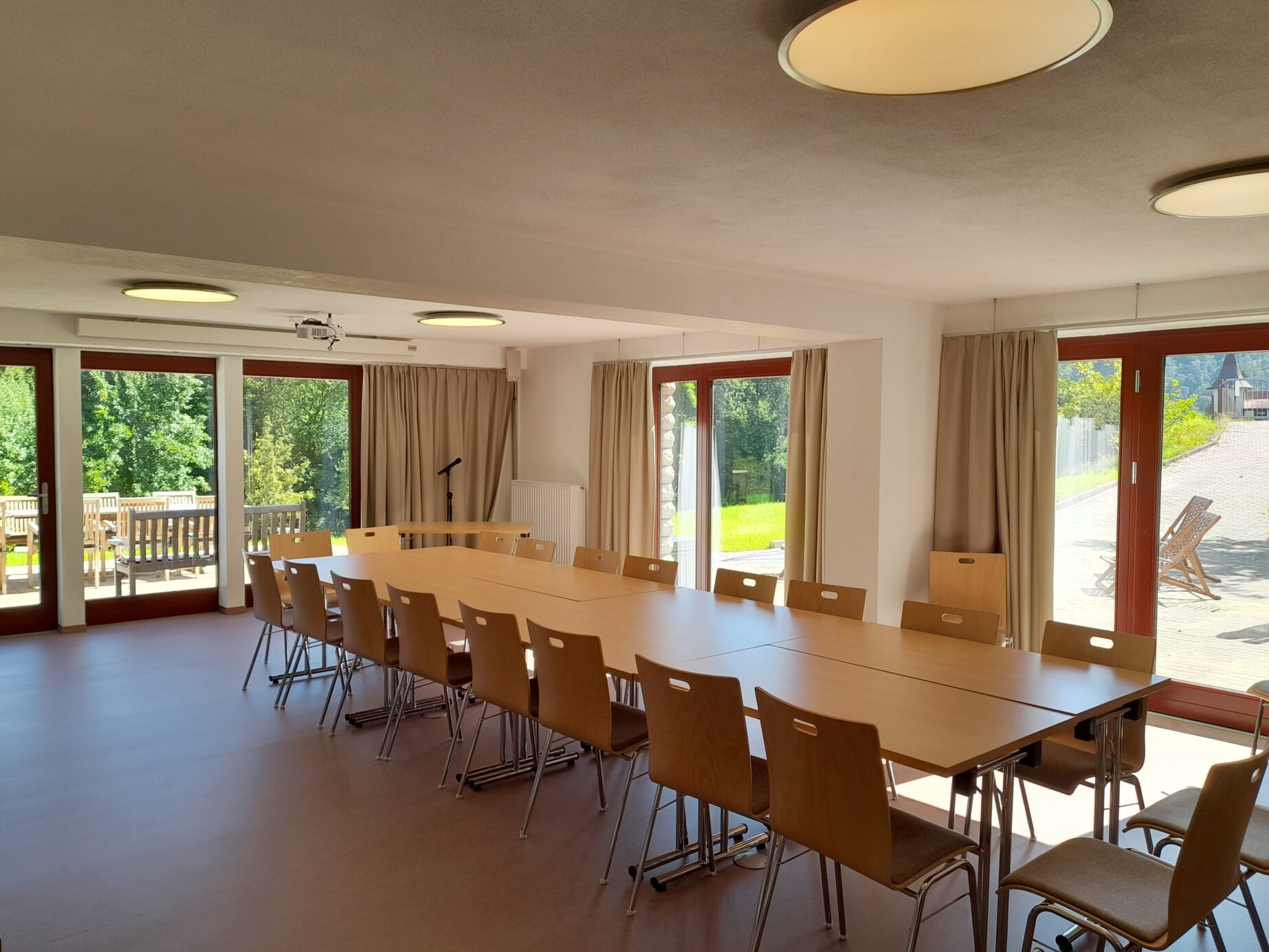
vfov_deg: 53.1
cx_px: 638
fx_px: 953
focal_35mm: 26
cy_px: 468
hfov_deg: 67.3
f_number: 2
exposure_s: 1/120
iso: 25
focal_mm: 4.6
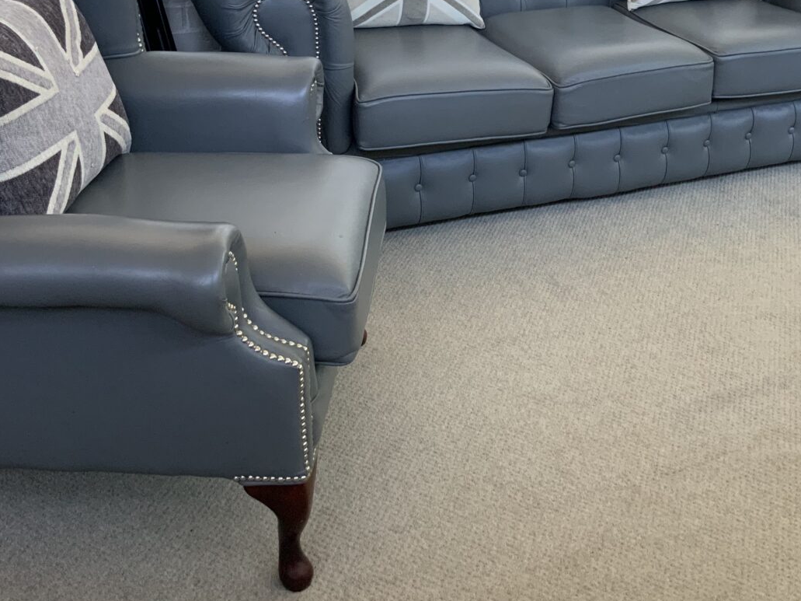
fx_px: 1041
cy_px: 169
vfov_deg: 31.7
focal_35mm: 45
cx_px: 483
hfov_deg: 41.9
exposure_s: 1/50
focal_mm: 3
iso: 100
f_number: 1.8
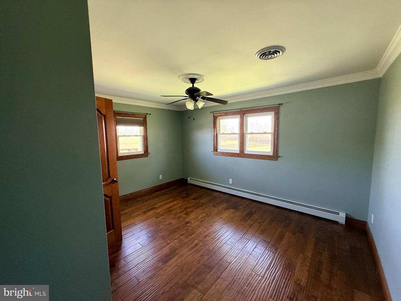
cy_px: 150
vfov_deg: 85.7
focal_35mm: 14
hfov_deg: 102.1
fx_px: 162
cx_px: 200
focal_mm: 2.22
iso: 320
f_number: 2.2
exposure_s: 1/90
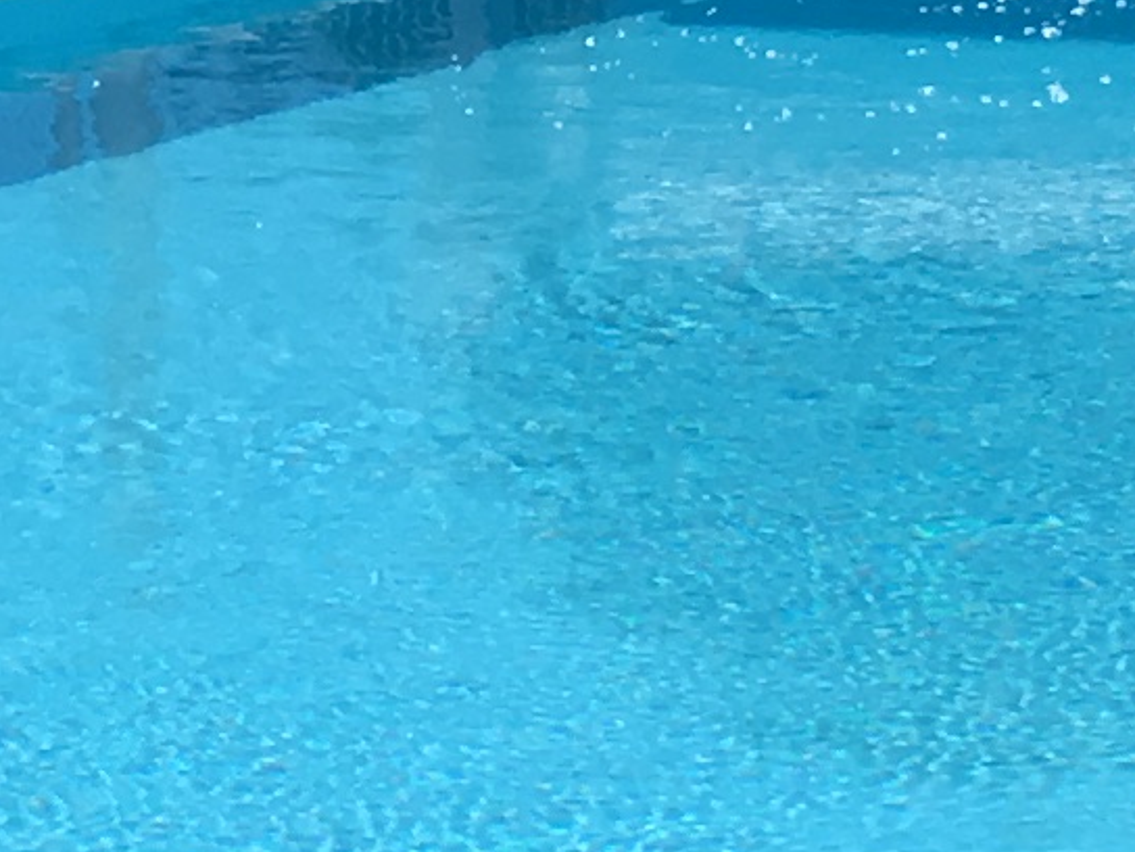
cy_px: 192
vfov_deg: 6.9
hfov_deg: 9.1
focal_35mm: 215
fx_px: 7049
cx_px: -338
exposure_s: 1/4049
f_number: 2.2
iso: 25
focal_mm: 4.15
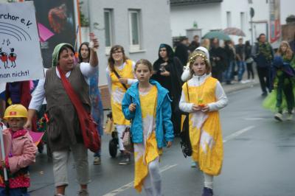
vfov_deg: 10.1
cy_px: 98
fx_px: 1105
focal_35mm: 135
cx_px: 148
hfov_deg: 15.2
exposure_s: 1/25
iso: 400
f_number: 4
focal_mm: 90
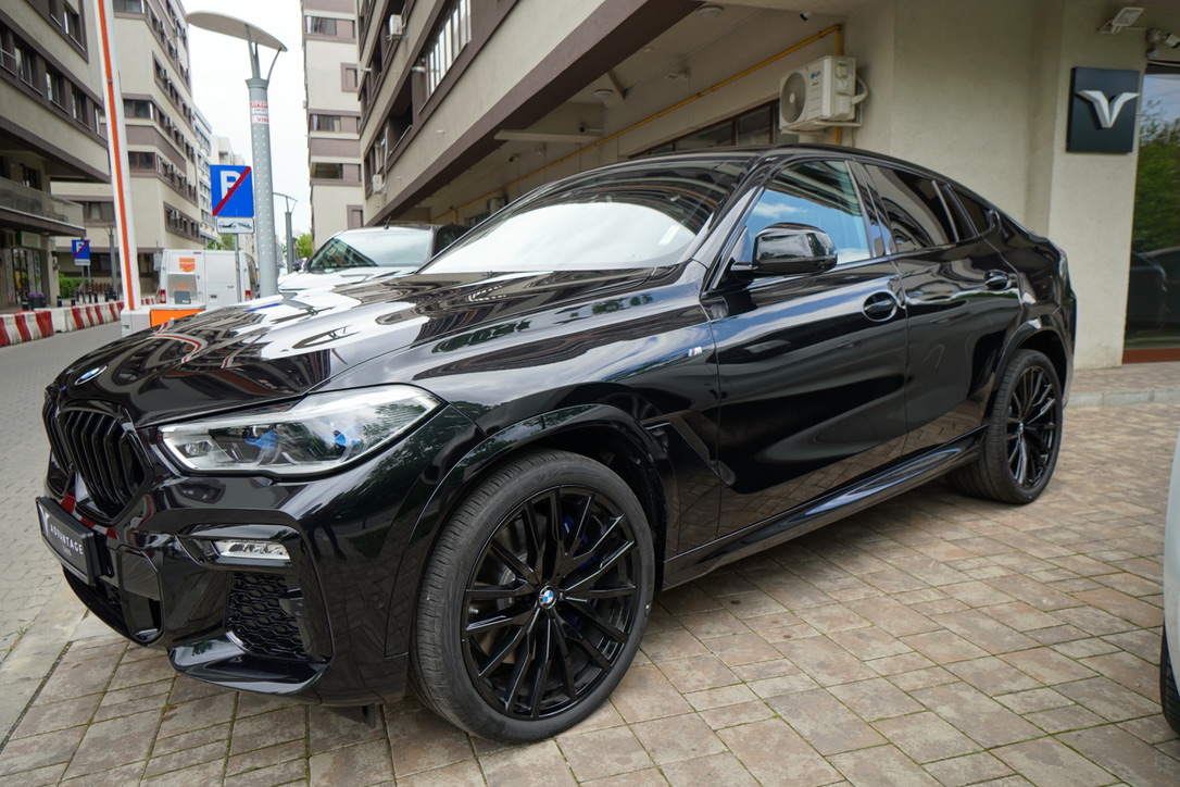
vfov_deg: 47.9
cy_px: 394
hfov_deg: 67.4
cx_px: 590
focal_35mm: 27
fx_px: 885
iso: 100
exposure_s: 1/125
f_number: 4.5
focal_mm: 18
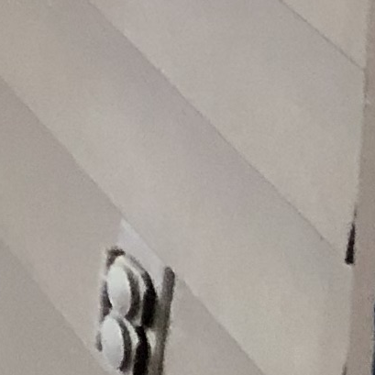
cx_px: -973
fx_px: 2991
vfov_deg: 6.2
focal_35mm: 244
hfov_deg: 6.2
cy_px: -983
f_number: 1.8
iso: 64
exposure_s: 1/15
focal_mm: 3.99
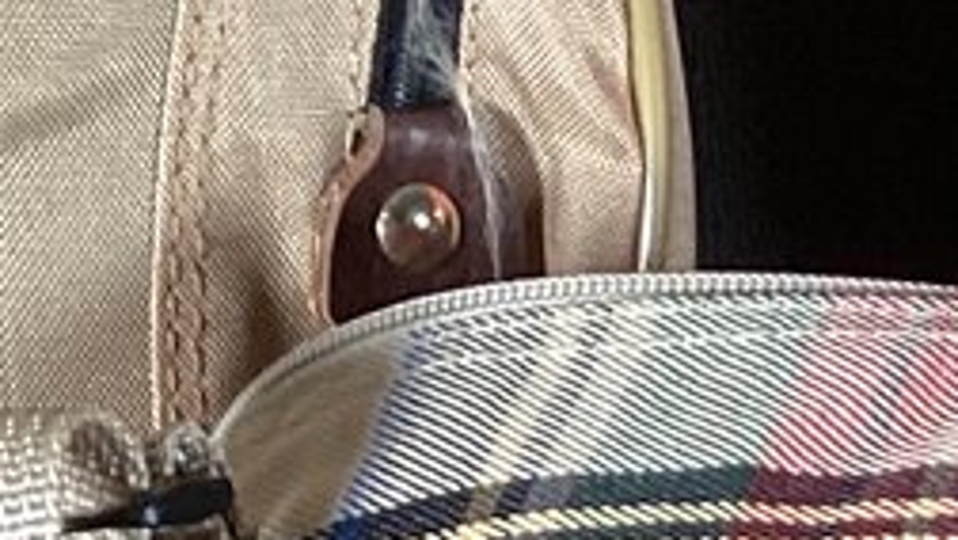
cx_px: 1770
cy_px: 1610
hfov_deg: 10.0
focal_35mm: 203
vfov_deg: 5.6
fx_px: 5159
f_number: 2.4
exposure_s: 1/50
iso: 100
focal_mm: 3.3
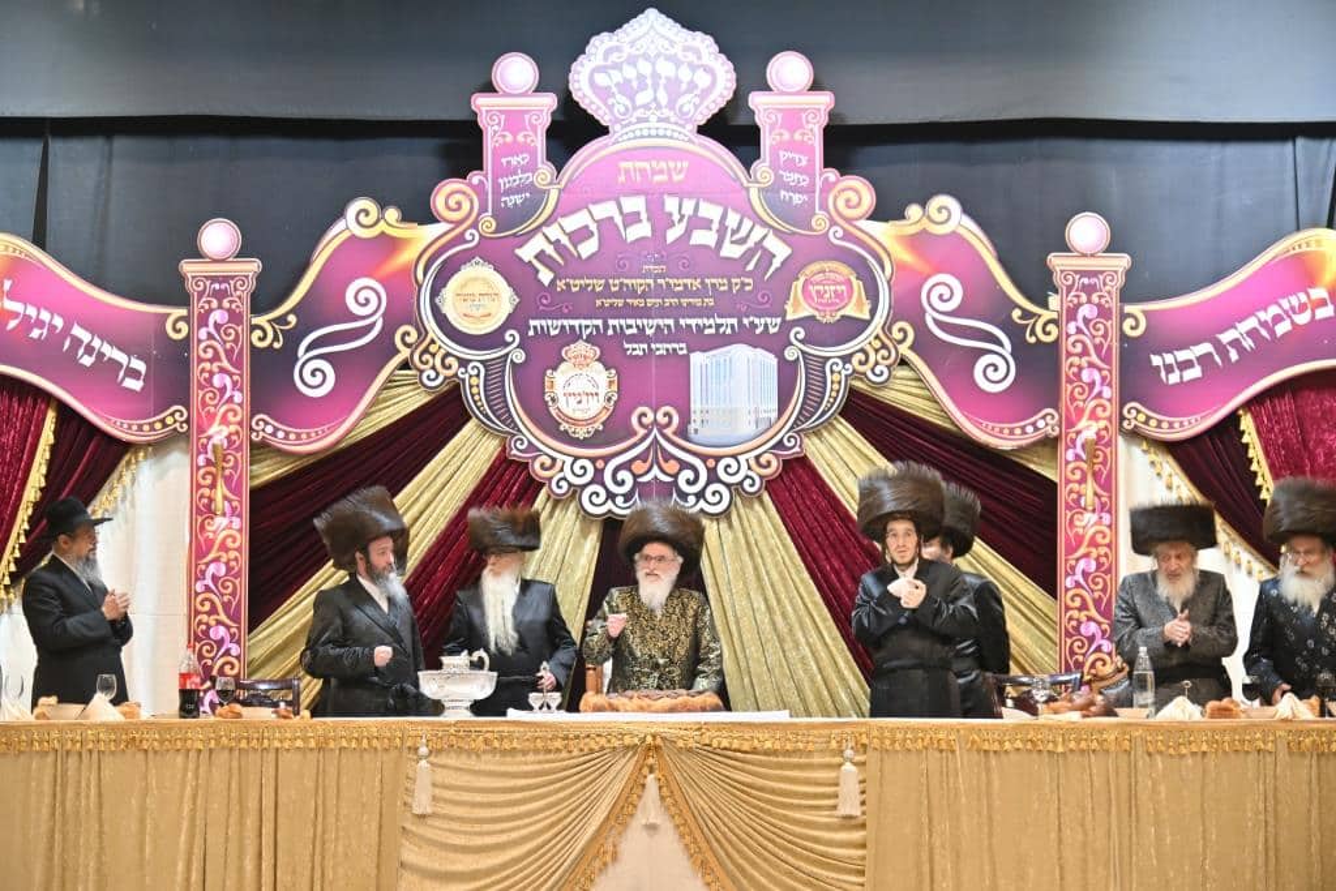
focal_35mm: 78
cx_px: 668
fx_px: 2895
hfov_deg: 26.0
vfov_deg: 17.5
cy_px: 446
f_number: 4
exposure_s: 1/200
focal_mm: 78
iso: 800
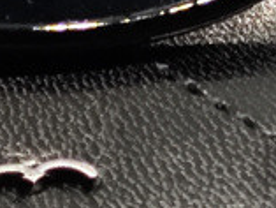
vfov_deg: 2.6
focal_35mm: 565
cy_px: -296
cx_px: 431
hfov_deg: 3.5
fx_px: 4508
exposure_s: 1/100
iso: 160
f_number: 2
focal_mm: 9
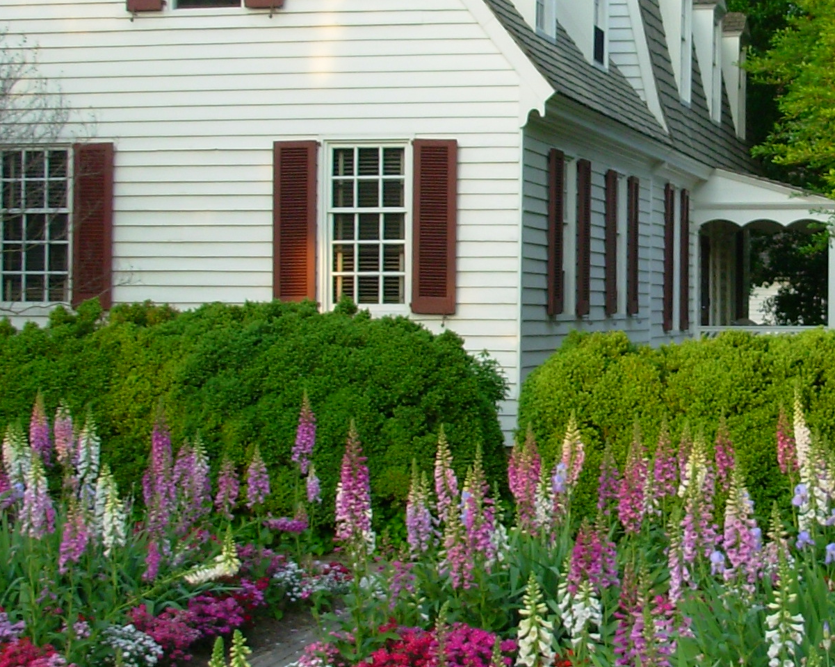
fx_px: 2149
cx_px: 731
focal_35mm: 87
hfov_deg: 21.6
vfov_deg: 17.6
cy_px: 300
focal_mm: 6.3
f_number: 2.9
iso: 50
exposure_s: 1/80.6
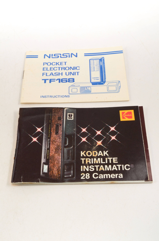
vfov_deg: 37.9
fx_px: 349
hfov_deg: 25.6
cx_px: 80
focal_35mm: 52
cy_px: 120
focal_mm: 35
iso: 200
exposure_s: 1/160
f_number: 25
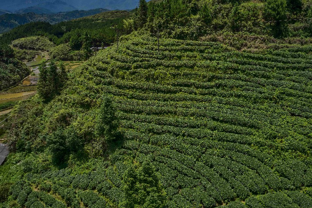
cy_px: 104
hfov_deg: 65.5
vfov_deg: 46.4
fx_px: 243
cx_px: 156
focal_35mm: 28
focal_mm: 10.26
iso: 100
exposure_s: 1/640
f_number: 8
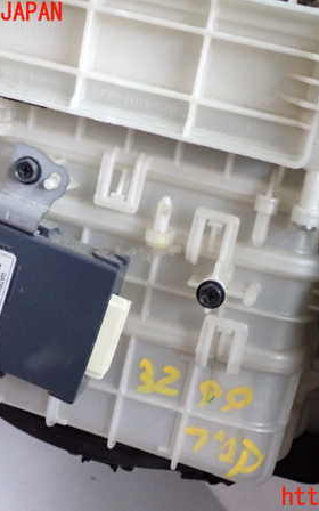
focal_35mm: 54
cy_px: 256
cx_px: 197
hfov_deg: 23.9
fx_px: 751
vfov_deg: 37.5
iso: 800
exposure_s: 1/40
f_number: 2.7
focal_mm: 6.83
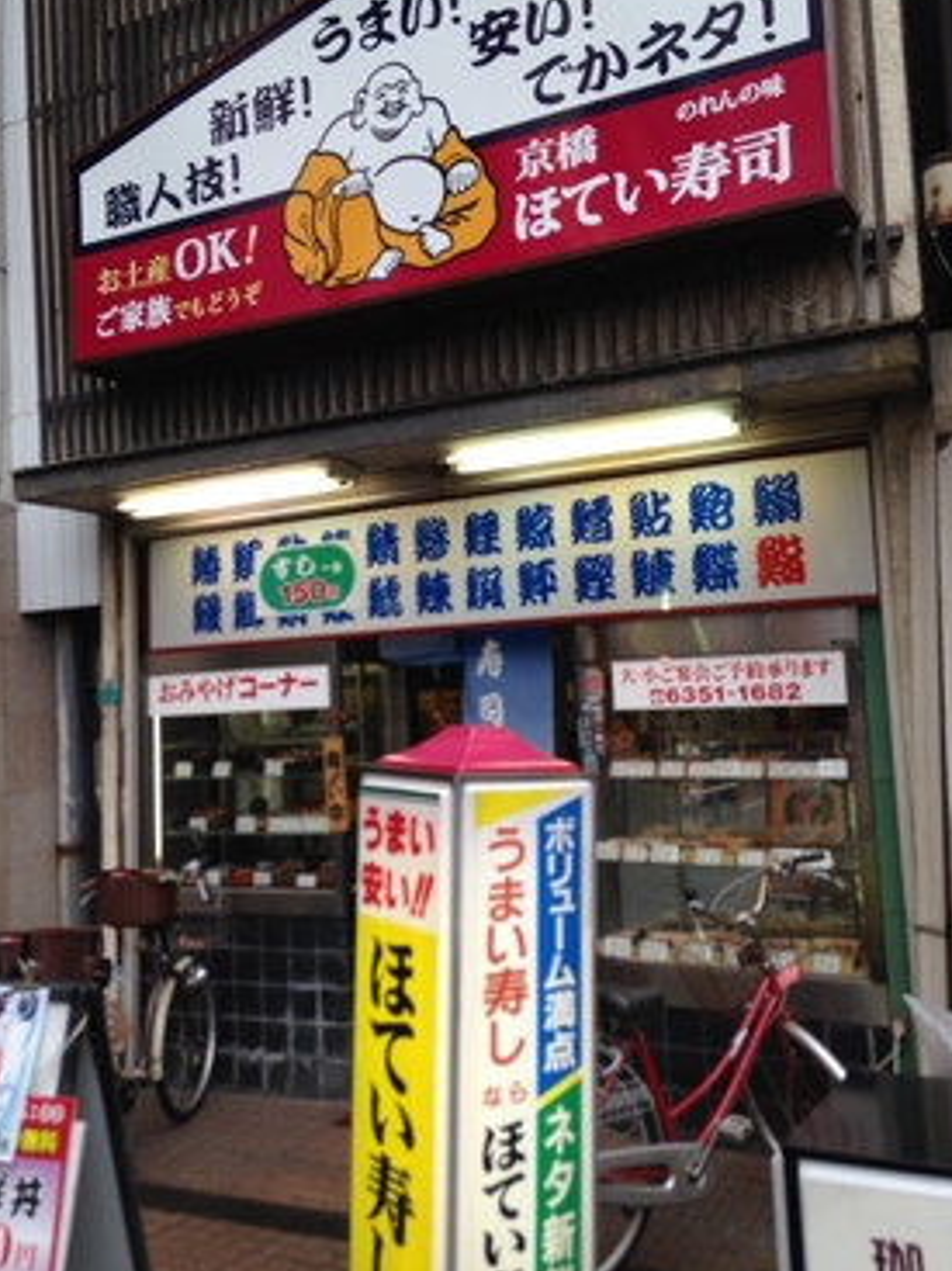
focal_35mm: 36
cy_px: 613
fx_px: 1321
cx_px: 474
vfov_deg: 51.4
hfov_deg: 39.6
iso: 50
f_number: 2.4
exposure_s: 1/165
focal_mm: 4.12
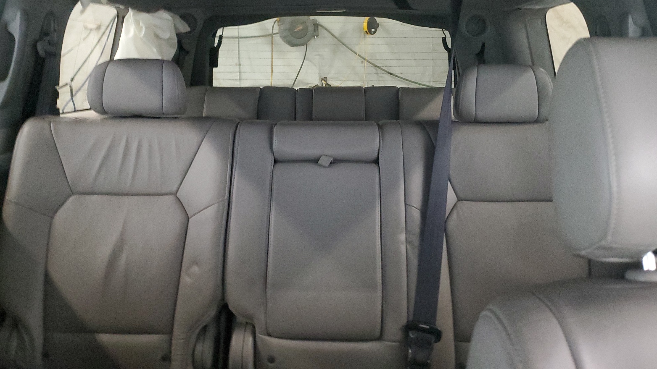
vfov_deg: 39.6
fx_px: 505
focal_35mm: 29
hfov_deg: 66.1
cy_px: 119
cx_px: 335
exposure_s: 1/15
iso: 562
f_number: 1.5
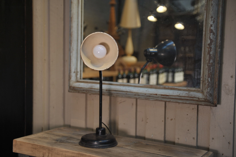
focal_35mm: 52
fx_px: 341
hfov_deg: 38.2
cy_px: 78
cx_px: 118
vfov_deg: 26.0
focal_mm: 52
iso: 500
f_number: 2.8
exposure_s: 1/50
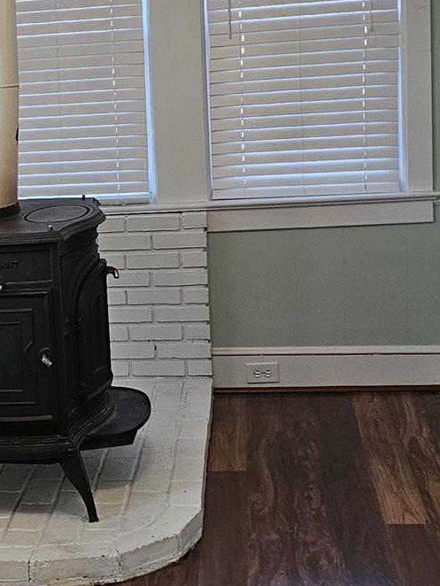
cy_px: 258
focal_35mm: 80
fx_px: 1355
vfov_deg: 24.4
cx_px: -12
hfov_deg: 17.9
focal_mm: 6.3
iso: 320
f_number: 1.7
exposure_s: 1/120
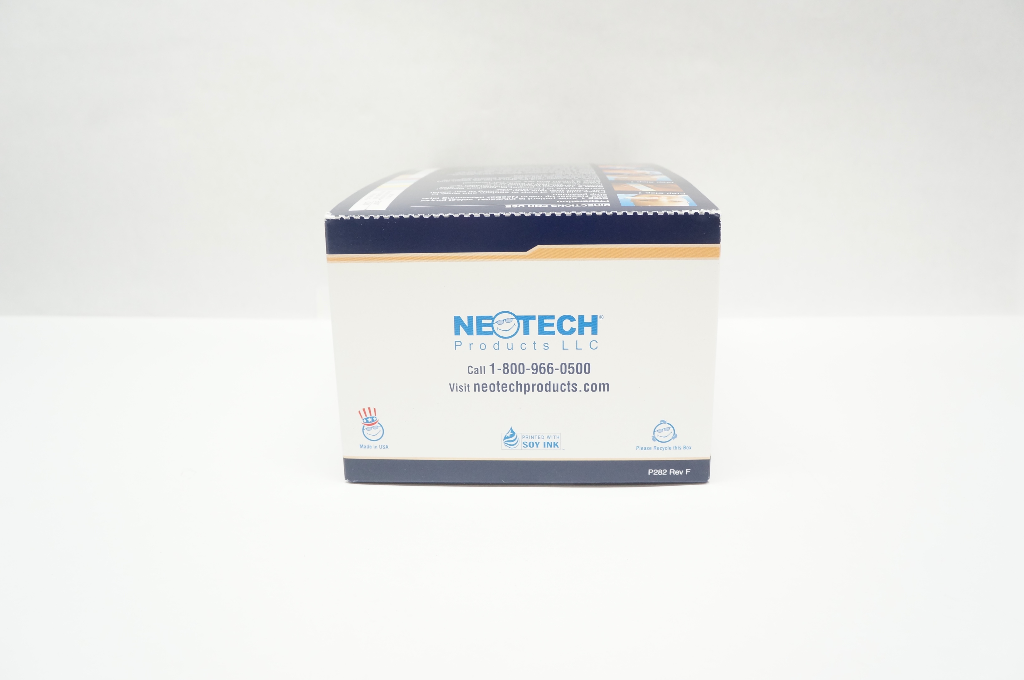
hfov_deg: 67.4
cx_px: 512
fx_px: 767
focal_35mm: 27
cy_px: 340
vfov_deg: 47.8
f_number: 7.1
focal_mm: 18
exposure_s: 1/60
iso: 800
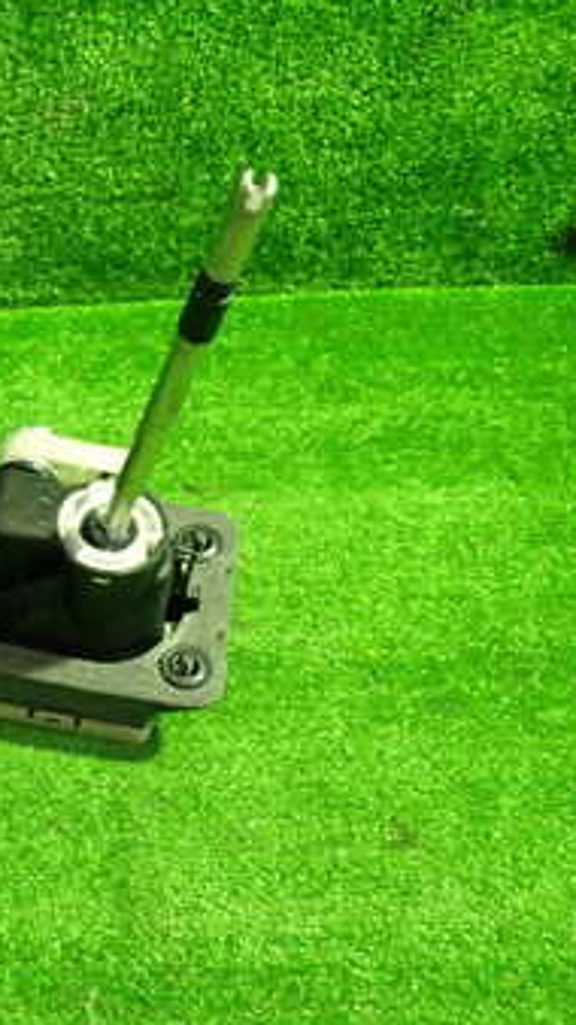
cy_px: 528
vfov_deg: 36.0
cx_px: -318
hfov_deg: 18.2
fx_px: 1576
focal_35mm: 58
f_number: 2.3
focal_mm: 5.4
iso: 500
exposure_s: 1/30
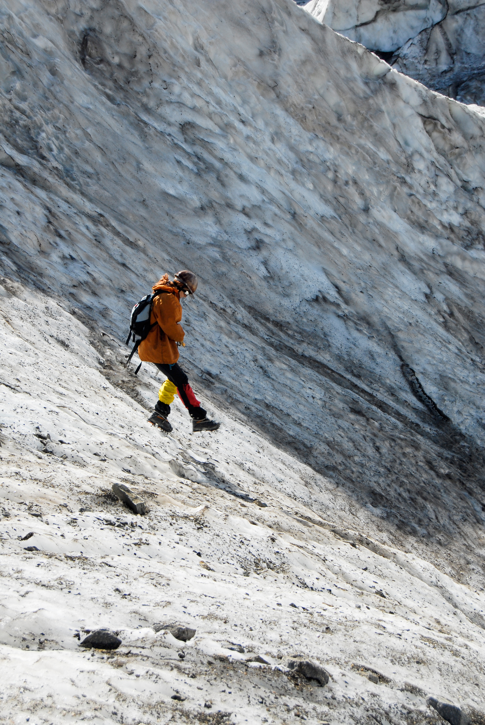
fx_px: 1269
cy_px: 362
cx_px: 242
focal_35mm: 63
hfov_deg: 21.6
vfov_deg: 31.9
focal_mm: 42
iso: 200
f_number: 8
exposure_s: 1/125
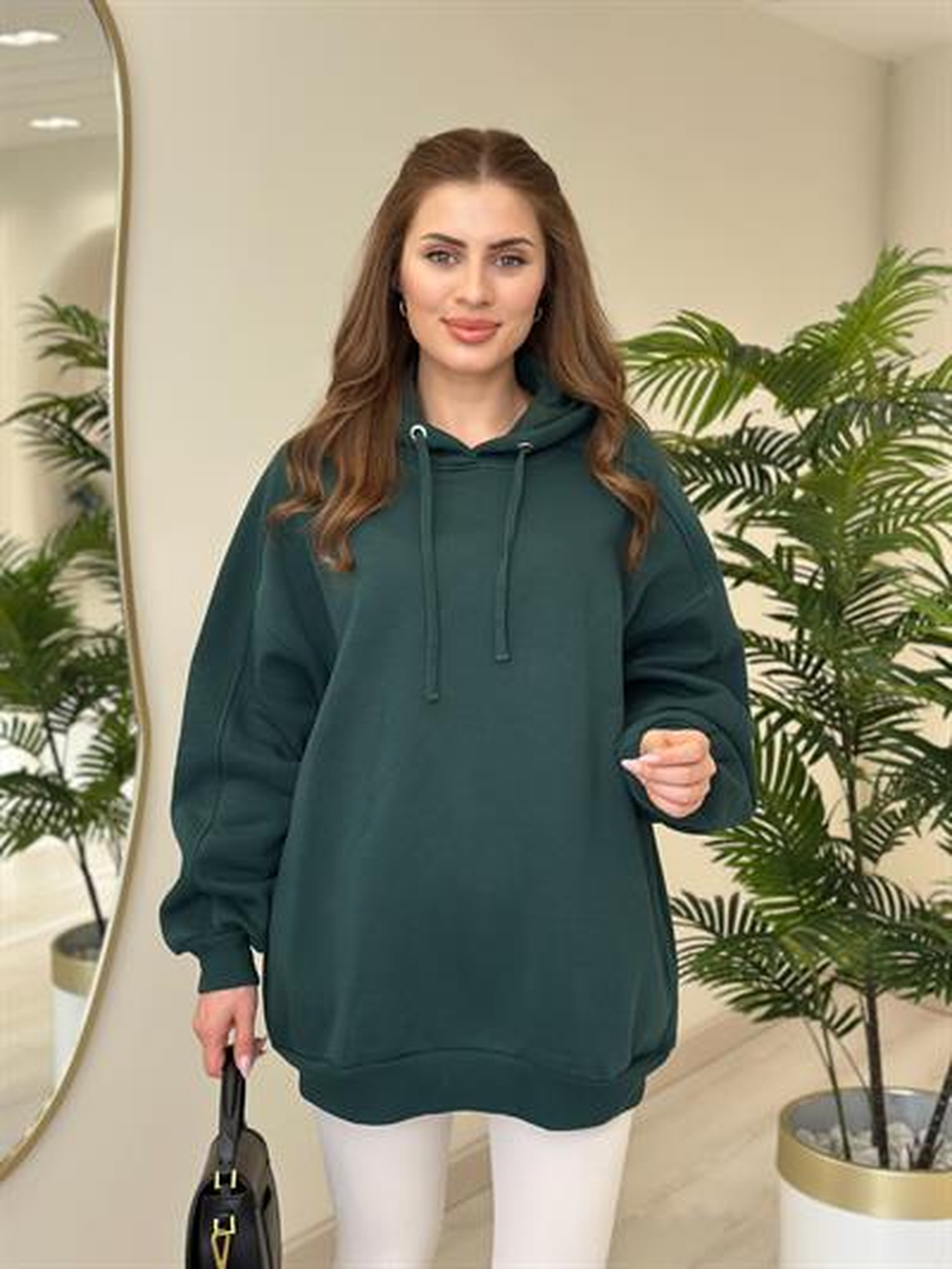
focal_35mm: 48
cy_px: 634
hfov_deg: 30.3
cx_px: 476
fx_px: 1759
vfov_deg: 39.6
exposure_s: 1/285
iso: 80
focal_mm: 6.86
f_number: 1.78
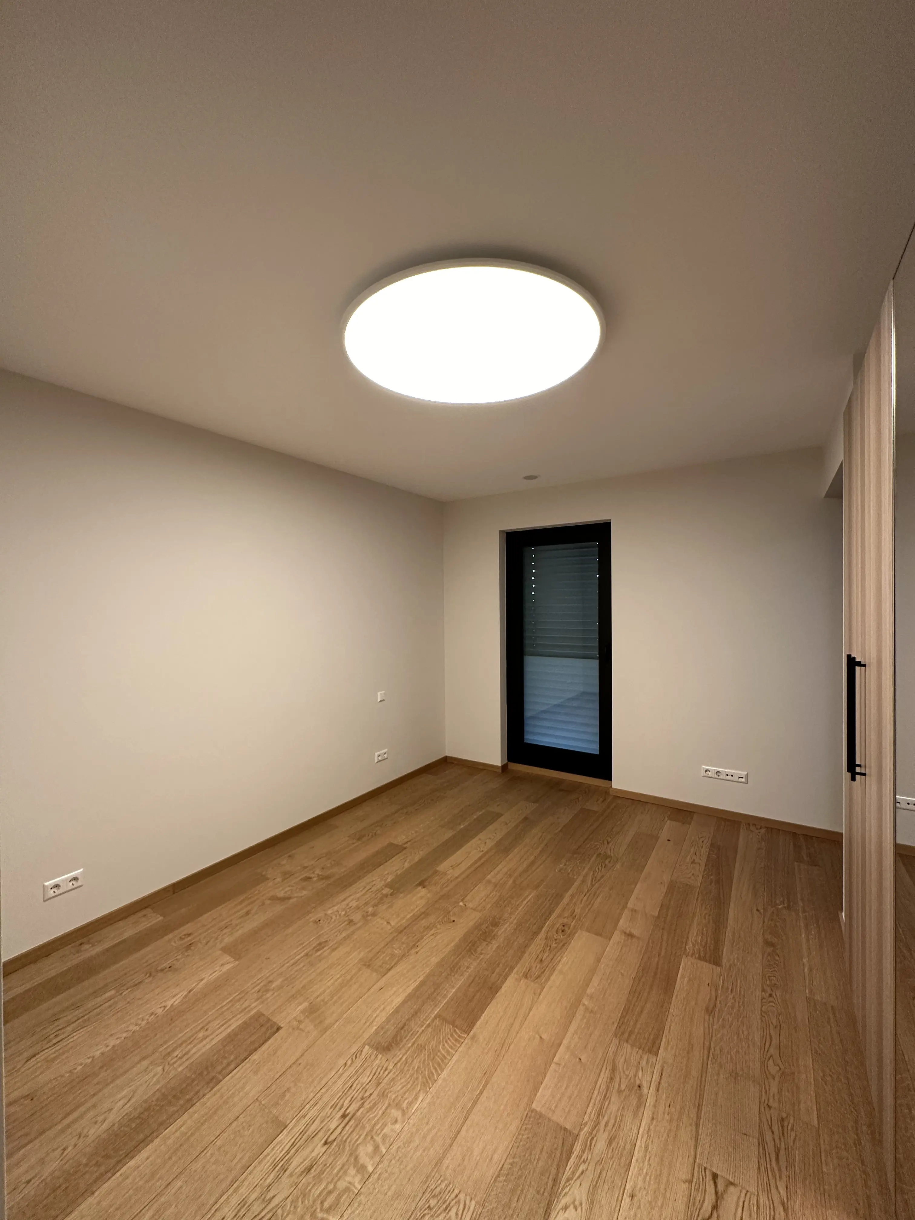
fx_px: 493
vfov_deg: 102.1
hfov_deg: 85.7
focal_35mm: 14
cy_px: 610
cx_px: 458
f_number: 2.2
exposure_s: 1/100
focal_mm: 2.22
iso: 200
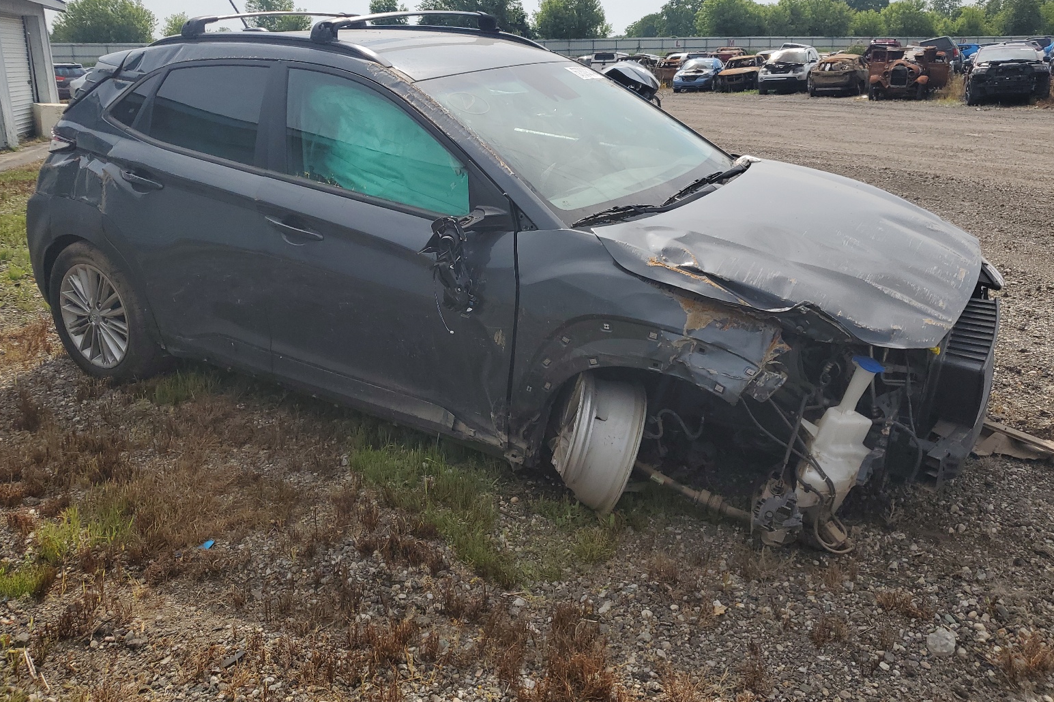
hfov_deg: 65.5
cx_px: 525
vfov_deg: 46.3
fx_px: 820
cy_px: 306
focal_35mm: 28
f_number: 1.5
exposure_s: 1/5000
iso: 50
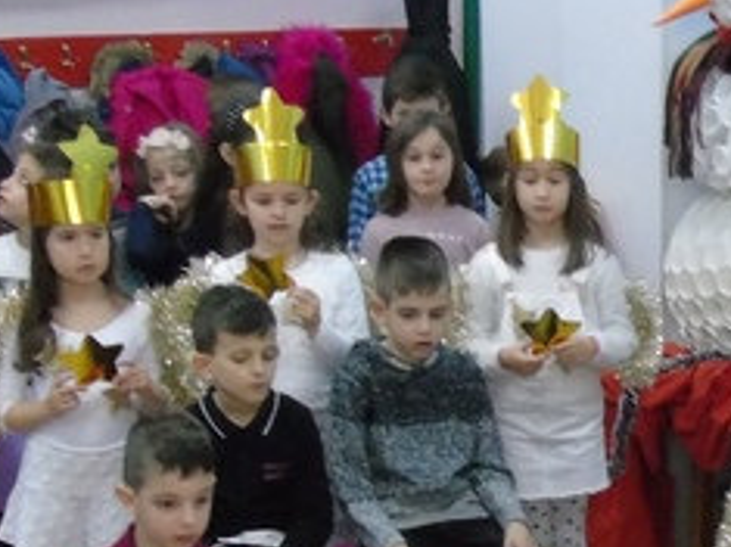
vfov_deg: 13.4
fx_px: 2301
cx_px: 849
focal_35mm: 109
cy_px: 535
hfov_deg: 17.3
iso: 800
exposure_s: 1/30
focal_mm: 7.1
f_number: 3.9
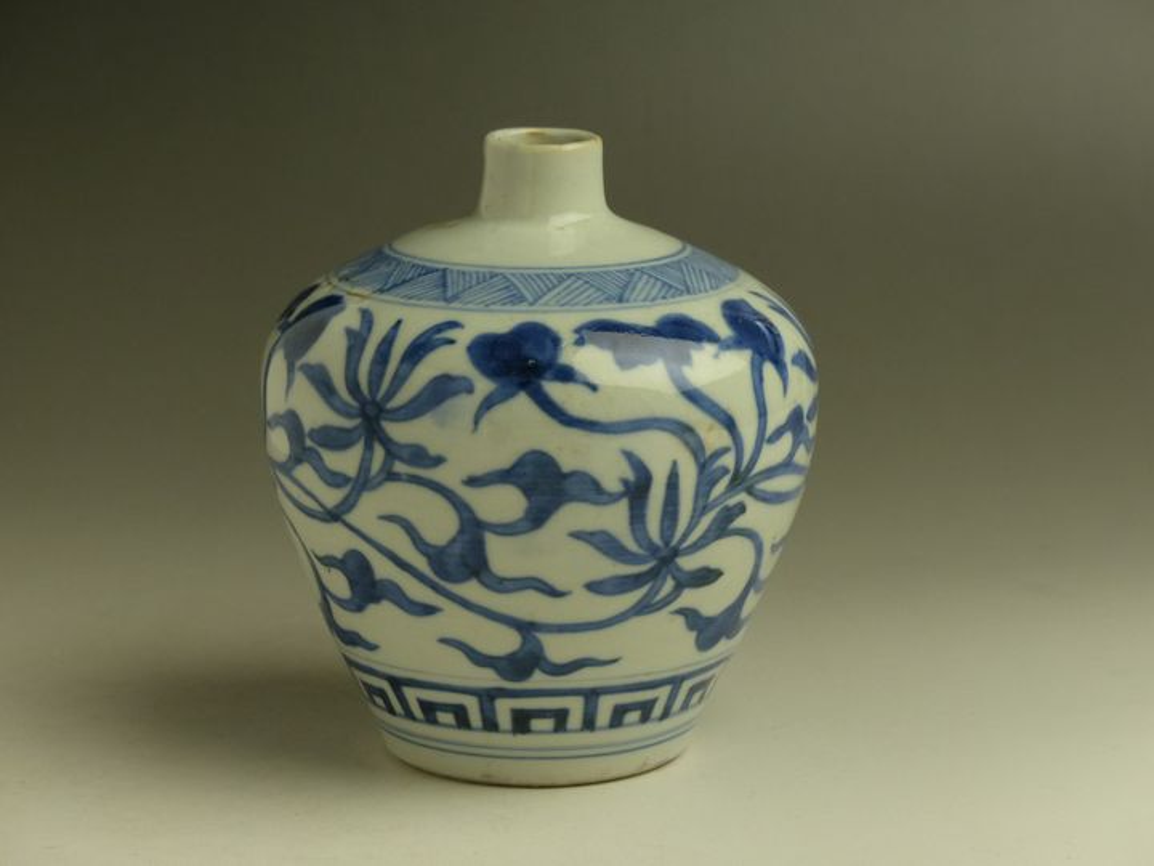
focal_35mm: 121
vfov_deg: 12.2
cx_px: 577
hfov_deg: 16.3
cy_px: 433
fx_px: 4034
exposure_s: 1/100
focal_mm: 21.8
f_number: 3.5
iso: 200
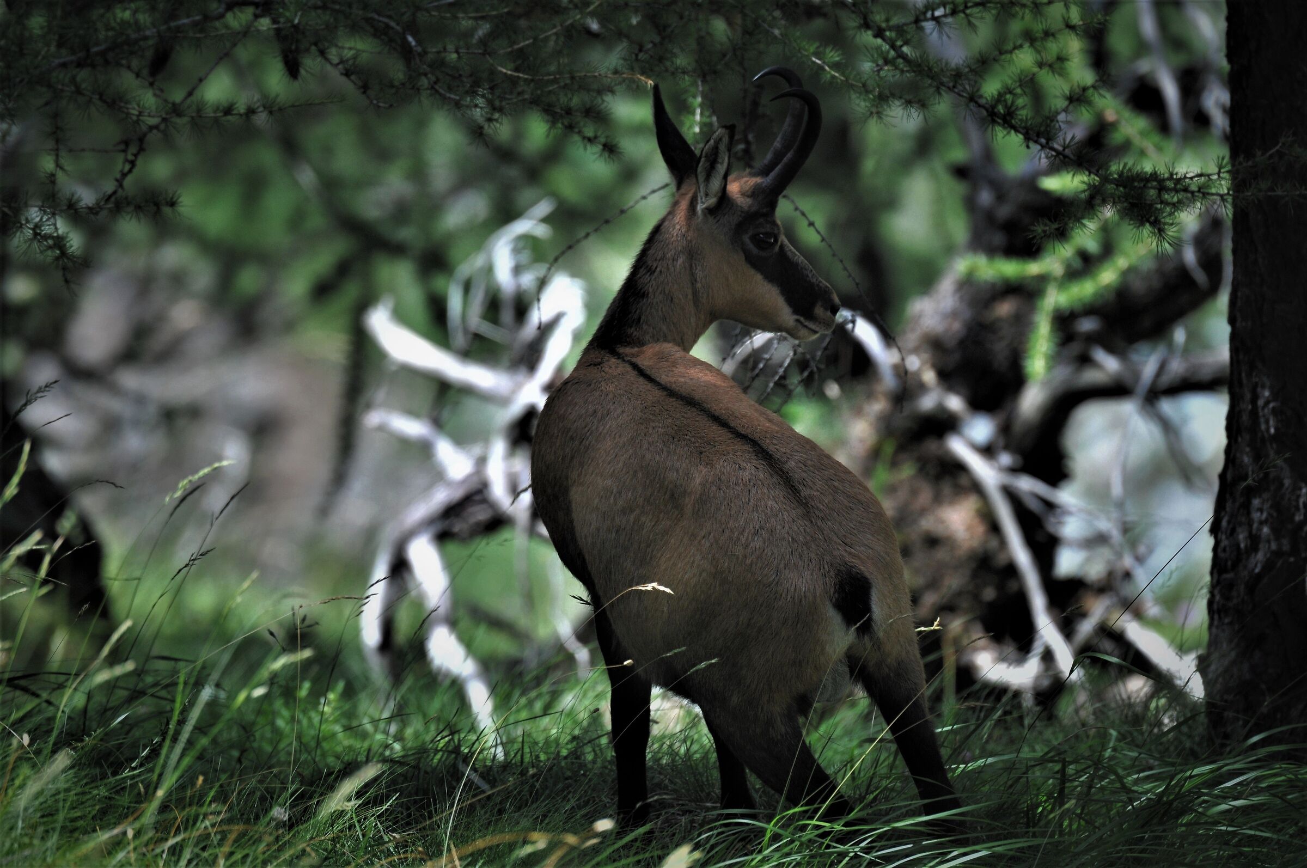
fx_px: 21757
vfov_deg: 2.3
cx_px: 654
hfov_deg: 3.4
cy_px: 434
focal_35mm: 600
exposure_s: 1/500
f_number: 5.6
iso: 320
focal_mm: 400
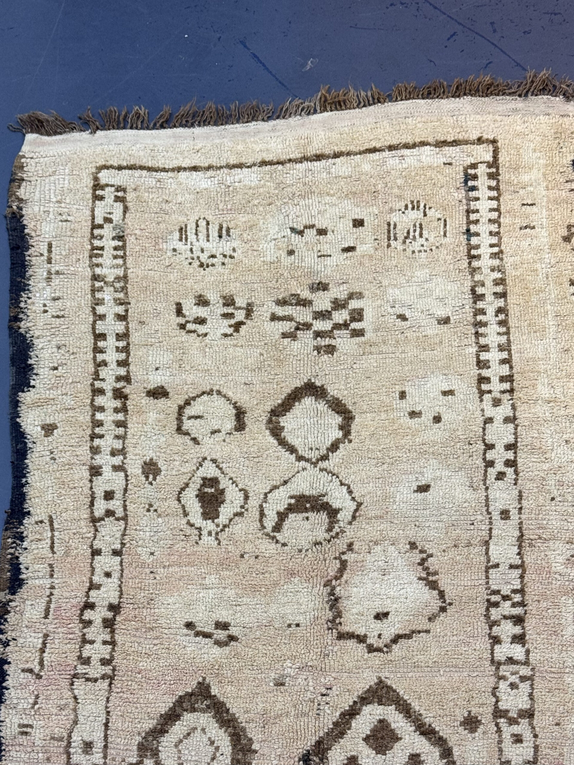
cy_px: 382
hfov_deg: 30.3
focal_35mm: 48
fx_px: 1061
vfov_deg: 39.7
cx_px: 287
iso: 80
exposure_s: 1/50
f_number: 1.78
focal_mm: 6.76
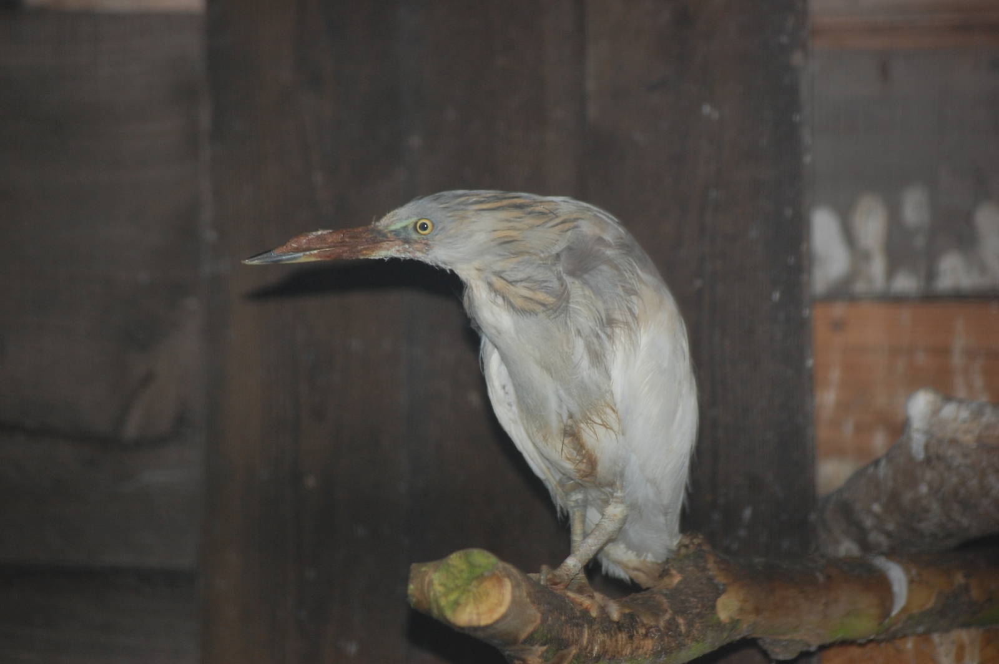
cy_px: 332
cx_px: 500
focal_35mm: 202
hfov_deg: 10.2
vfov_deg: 6.8
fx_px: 5615
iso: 400
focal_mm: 135
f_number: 5
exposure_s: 1/60
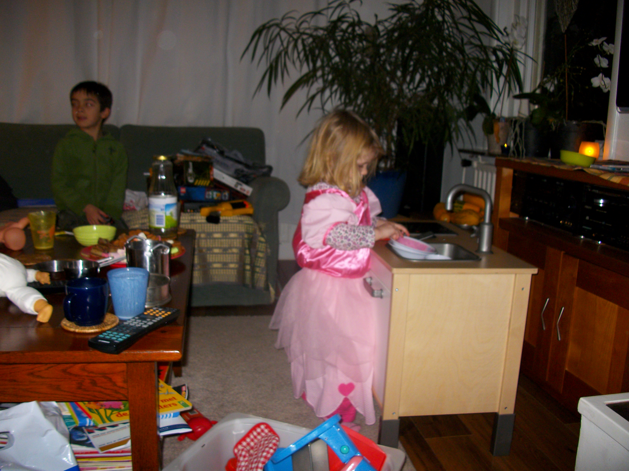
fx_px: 618
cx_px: 314
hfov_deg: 54.0
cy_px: 236
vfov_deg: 41.8
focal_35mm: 34
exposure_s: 1/40
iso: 150
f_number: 2.9
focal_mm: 5.7
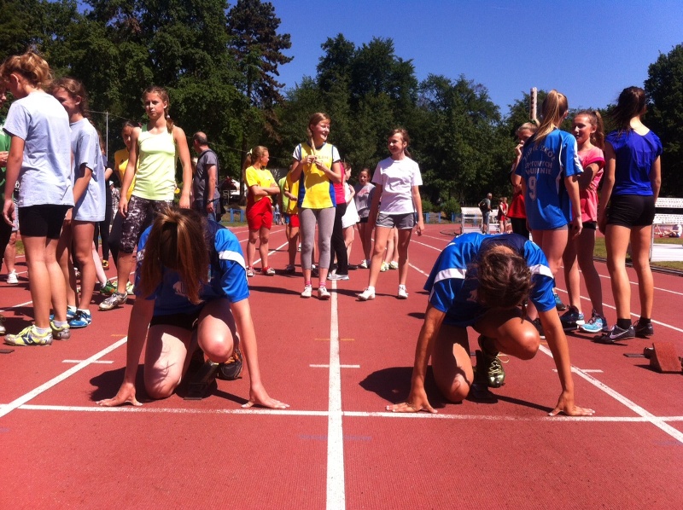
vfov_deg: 40.6
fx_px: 690
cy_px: 255
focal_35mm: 35
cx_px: 342
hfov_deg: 52.7
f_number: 2.8
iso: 80
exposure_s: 1/1160
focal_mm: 3.85
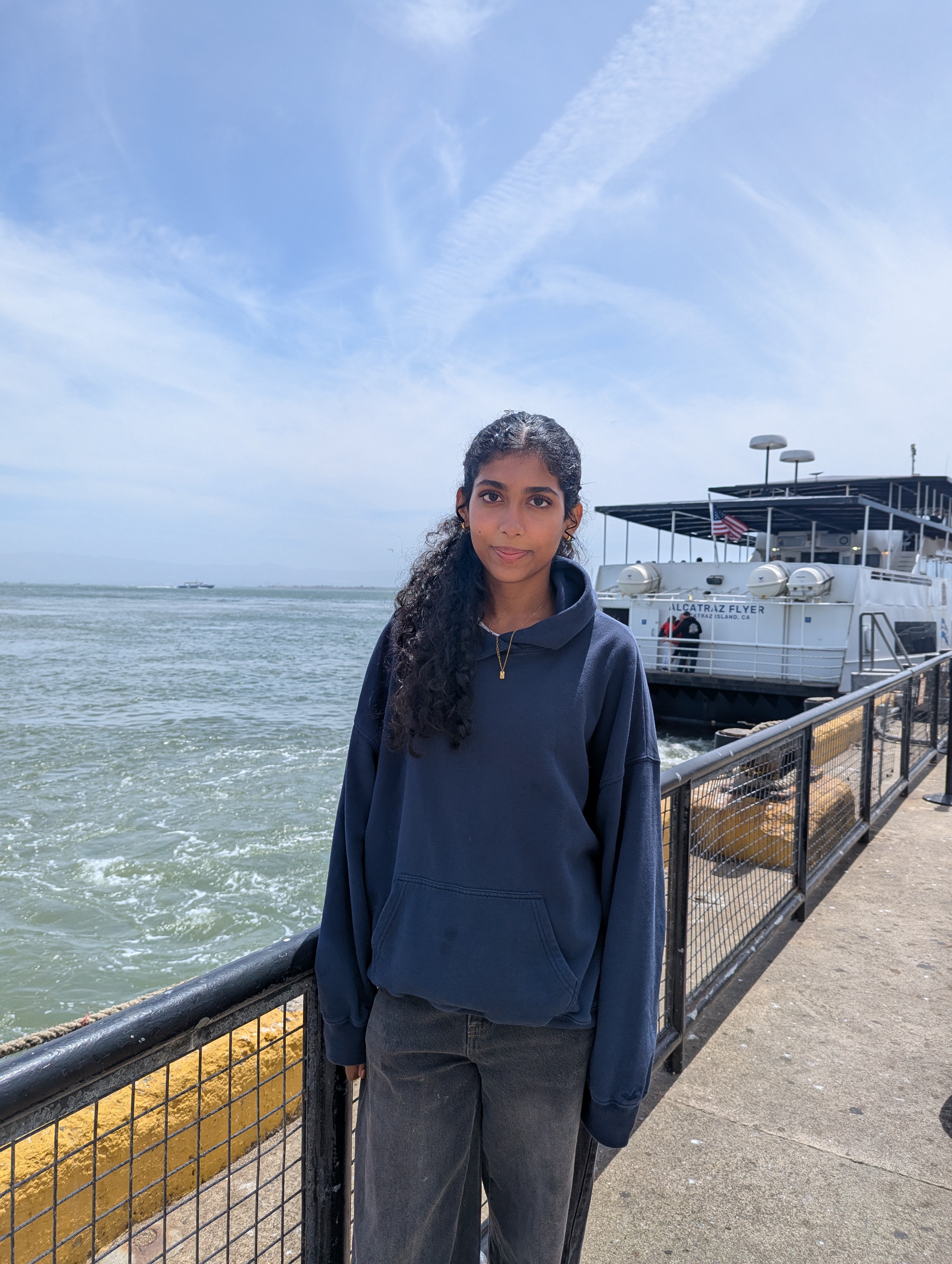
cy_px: 632
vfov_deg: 71.5
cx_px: 476
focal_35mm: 24
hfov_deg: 56.9
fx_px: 878
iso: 48
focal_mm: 6.81
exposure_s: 1/2463
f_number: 1.85
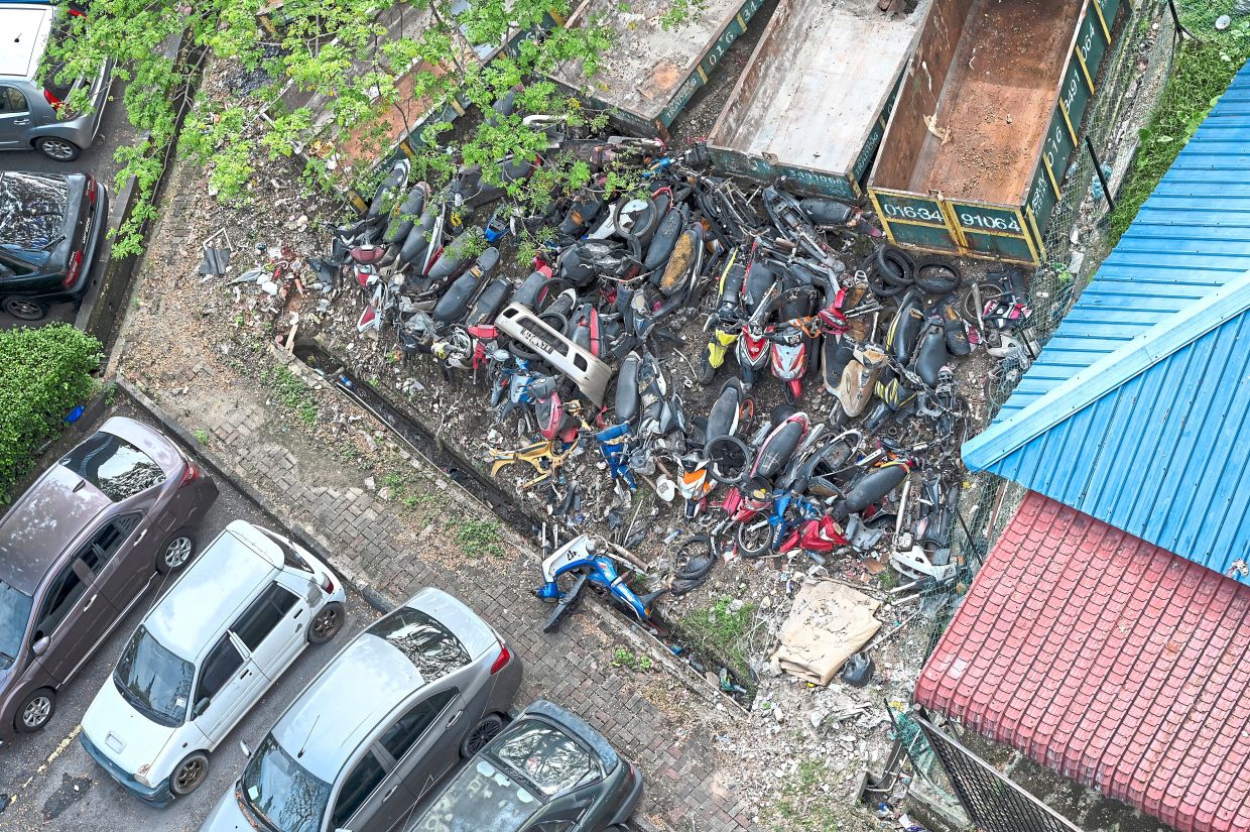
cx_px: 625
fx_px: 4164
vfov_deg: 11.4
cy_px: 416
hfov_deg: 17.1
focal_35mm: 120
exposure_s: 1/200
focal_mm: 120
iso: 200
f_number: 5.6
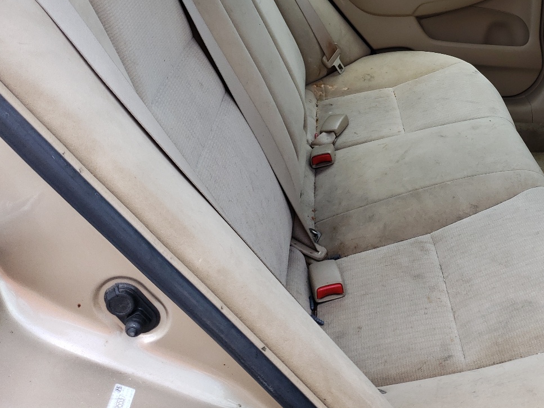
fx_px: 676
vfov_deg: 32.6
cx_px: 432
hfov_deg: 42.0
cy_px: 76
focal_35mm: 43
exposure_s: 1/556
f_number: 1.5
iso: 50
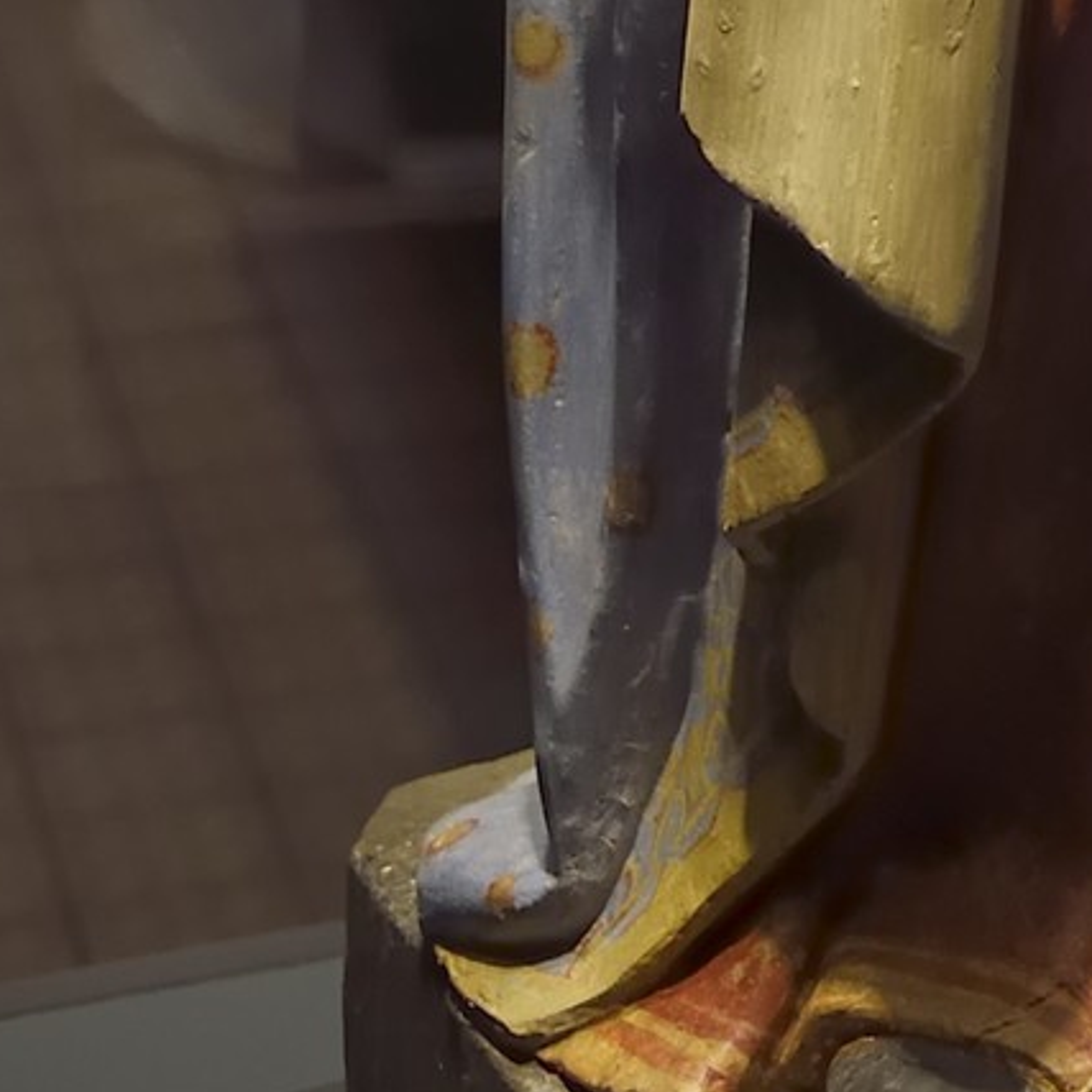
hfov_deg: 8.8
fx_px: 6817
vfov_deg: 8.2
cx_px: 1864
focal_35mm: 191
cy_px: -1765
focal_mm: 40
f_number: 5.6
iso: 800
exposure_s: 1/60
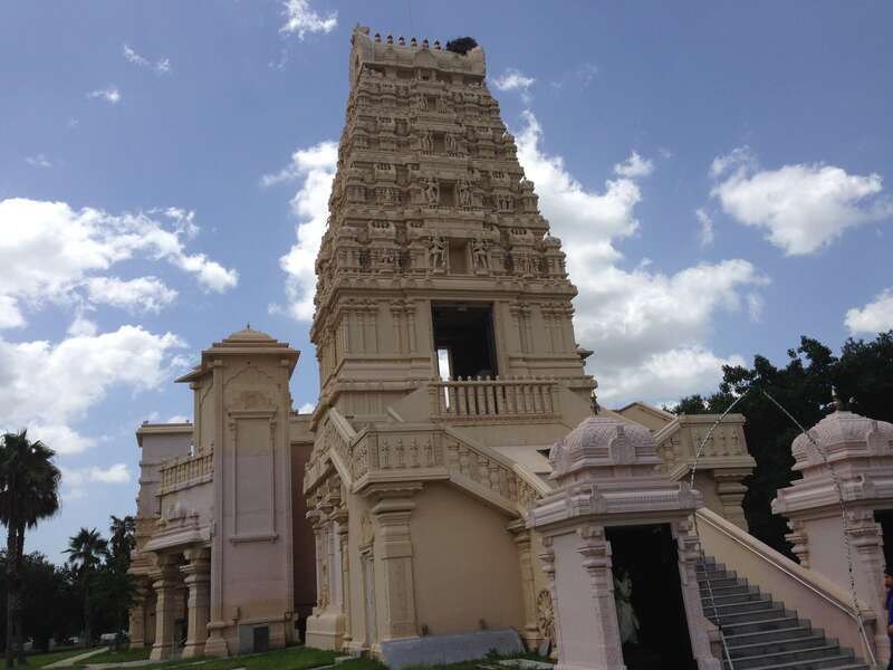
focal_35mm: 33
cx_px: 446
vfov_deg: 42.9
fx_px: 851
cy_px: 335
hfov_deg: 55.4
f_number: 2.4
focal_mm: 4.13
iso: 50
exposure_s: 1/2584
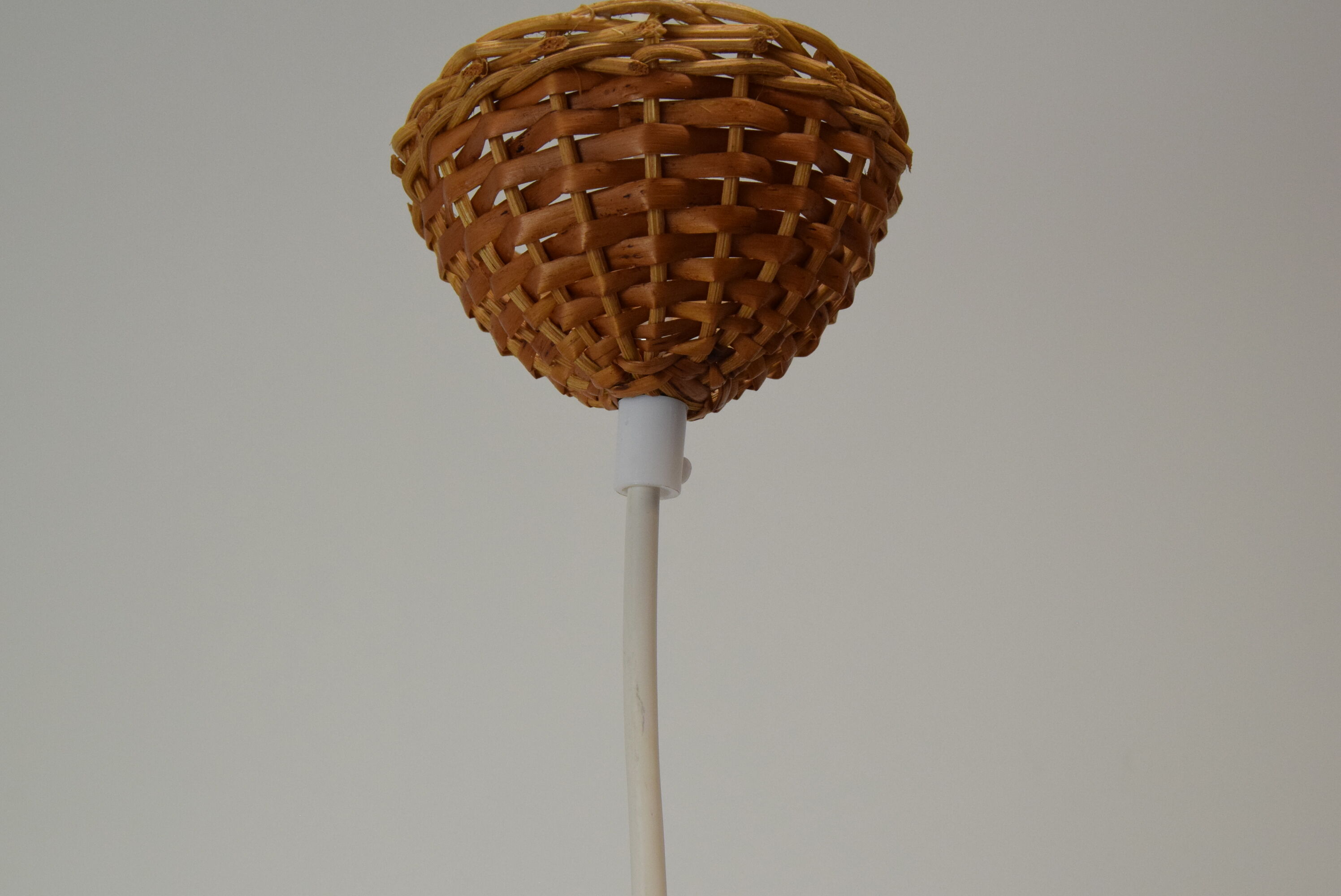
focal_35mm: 48
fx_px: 1789
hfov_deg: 41.1
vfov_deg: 28.1
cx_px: 670
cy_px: 448
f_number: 10
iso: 1600
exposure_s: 1/400
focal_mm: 32
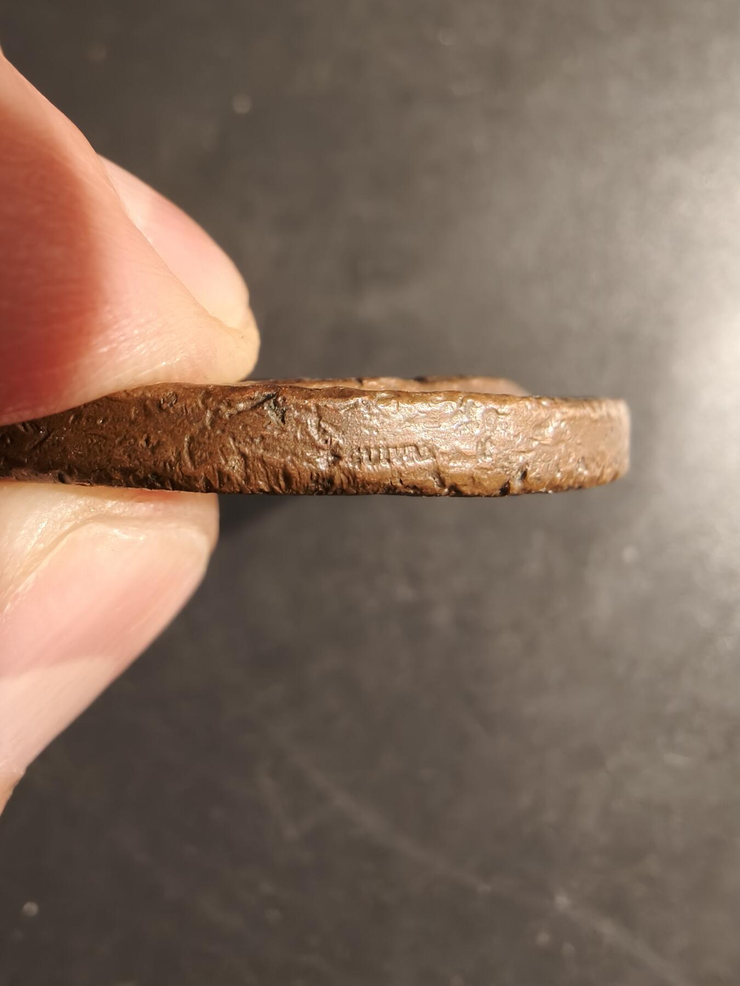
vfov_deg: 73.9
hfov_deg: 58.9
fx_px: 656
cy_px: 493
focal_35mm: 23
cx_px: 370
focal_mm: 2.32
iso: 250
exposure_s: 1/50
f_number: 2
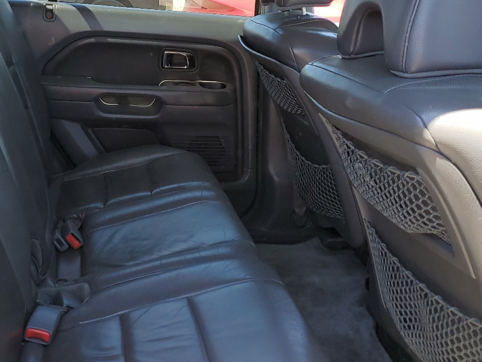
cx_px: 177
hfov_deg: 40.1
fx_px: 655
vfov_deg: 30.9
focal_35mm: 47
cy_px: 197
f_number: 1.5
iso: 50
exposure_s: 1/286
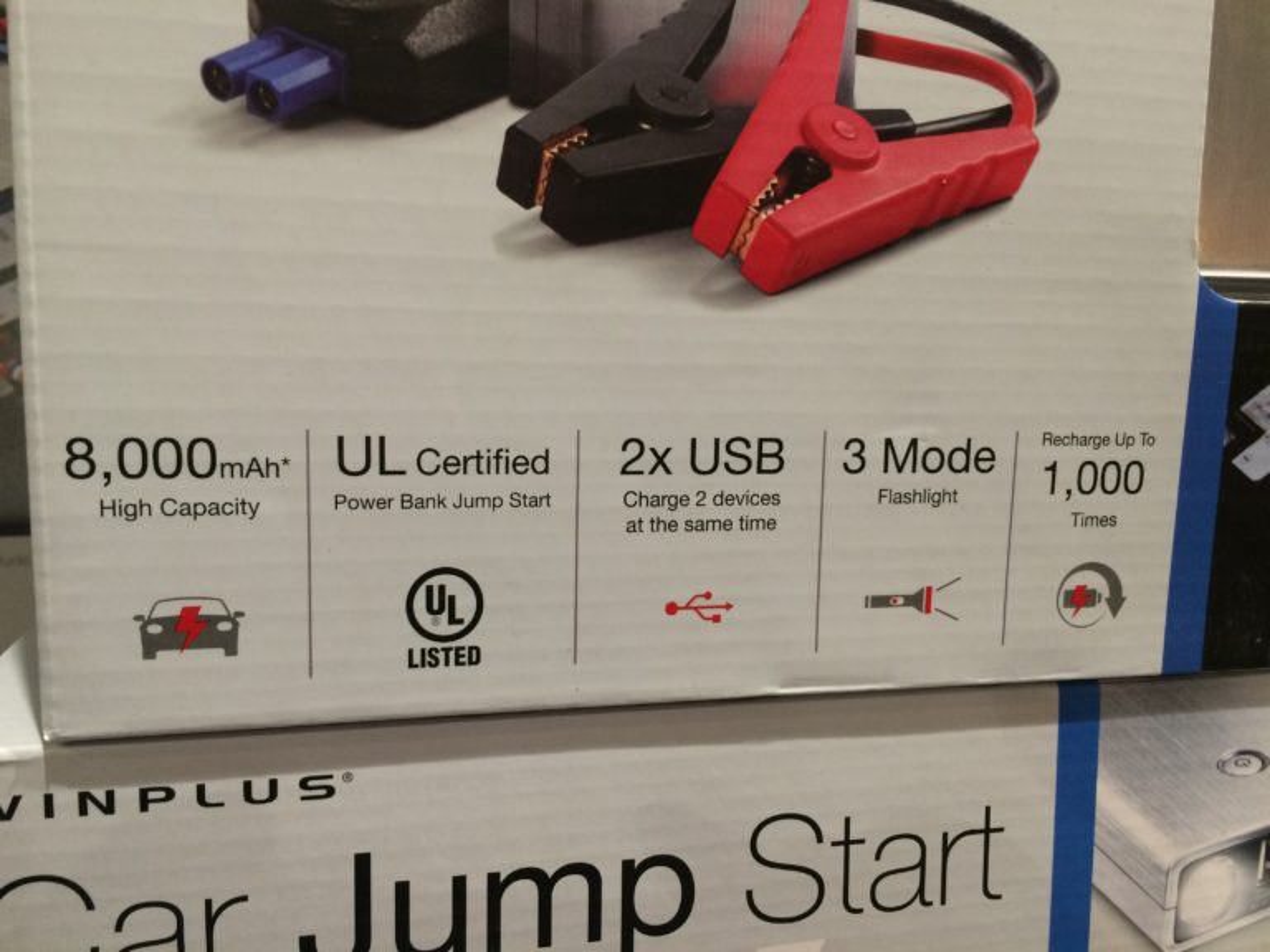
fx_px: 1064
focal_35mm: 29
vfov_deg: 48.2
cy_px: 476
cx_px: 635
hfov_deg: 61.7
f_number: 2.2
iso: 160
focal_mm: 4.15
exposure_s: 1/30
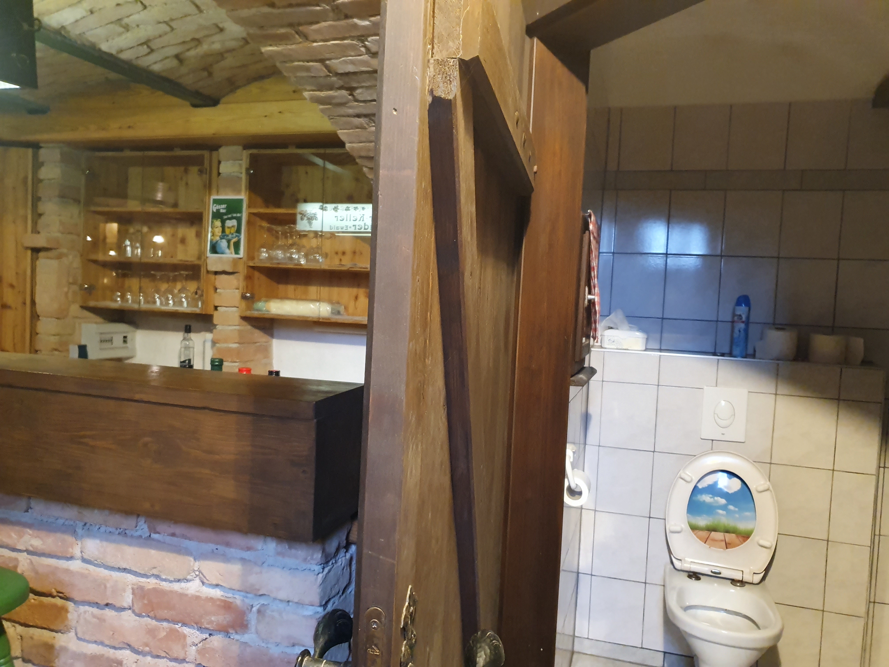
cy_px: 334
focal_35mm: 26
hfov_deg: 67.3
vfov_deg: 53.1
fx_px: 668
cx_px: 444
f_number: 1.5
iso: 800
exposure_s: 1/50
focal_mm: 4.32
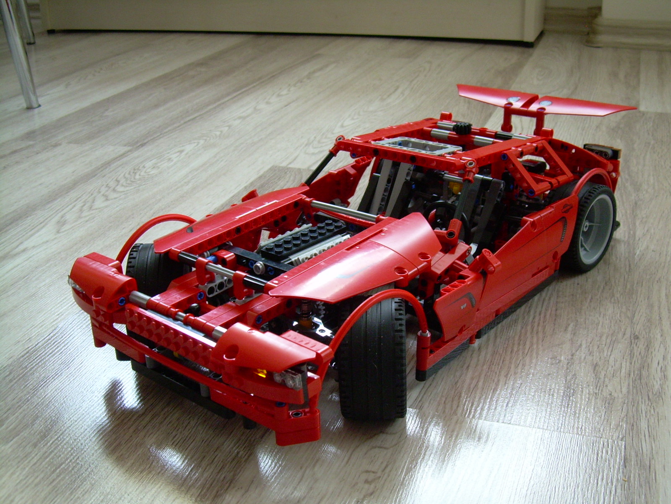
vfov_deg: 32.9
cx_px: 336
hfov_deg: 42.9
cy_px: 252
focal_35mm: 44
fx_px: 853
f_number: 2.9
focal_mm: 7.2
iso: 200
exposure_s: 1/32.7
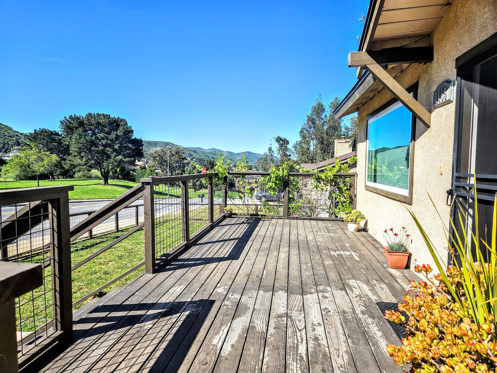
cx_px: 248
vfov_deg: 58.9
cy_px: 186
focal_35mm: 23
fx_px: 330
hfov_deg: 73.9
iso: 25
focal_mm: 5.4
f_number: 1.8
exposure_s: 1/2116
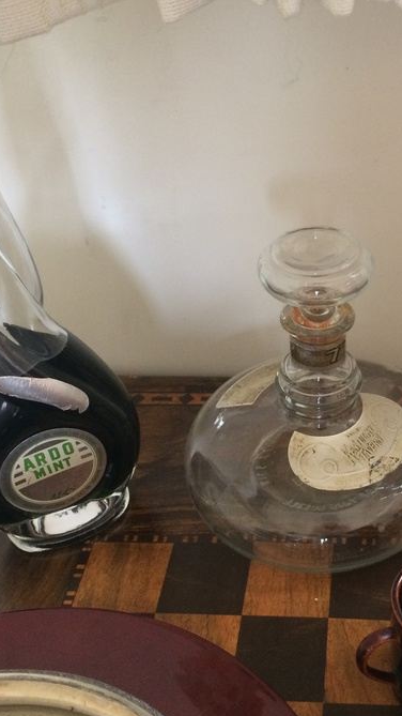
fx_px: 834
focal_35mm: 44
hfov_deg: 26.4
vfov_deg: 46.4
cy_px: 360
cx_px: 339
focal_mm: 4.12
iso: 200
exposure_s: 1/30
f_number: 2.2
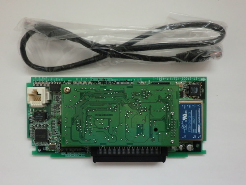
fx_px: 192
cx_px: 119
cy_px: 90
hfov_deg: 65.3
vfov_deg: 51.3
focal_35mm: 27
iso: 125
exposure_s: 1/60
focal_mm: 4.7
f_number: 2.8
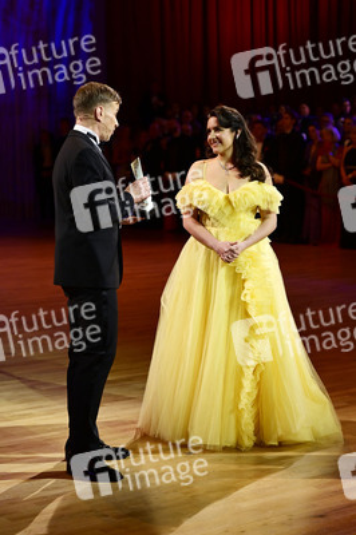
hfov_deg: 19.4
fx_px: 1040
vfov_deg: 28.9
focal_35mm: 70
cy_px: 268
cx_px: 178
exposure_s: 1/250
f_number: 3.2
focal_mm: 70
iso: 2200
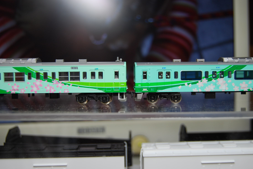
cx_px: 130
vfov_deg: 26.6
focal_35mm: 51
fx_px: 359
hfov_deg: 38.8
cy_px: 82
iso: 200
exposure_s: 1/50
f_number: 4.5
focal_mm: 32
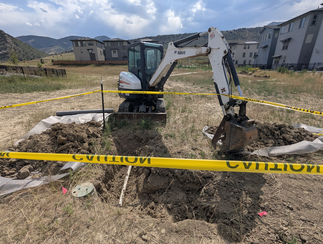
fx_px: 150
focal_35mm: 16
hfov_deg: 94.4
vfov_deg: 78.2
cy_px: 122
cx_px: 162
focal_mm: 2.35
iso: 50
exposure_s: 1/2907
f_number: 2.2
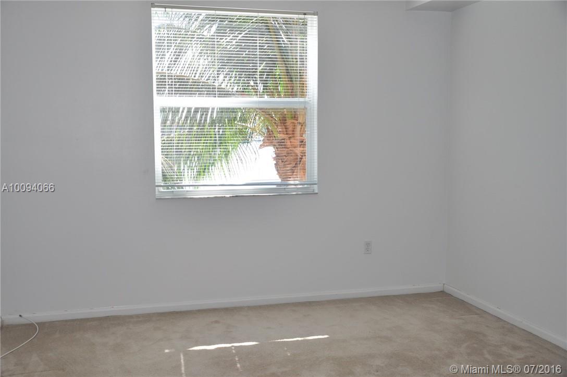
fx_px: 613
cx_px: 284
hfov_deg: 49.6
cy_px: 188
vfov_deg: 34.1
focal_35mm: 39
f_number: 4
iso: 200
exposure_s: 1/200
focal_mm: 26
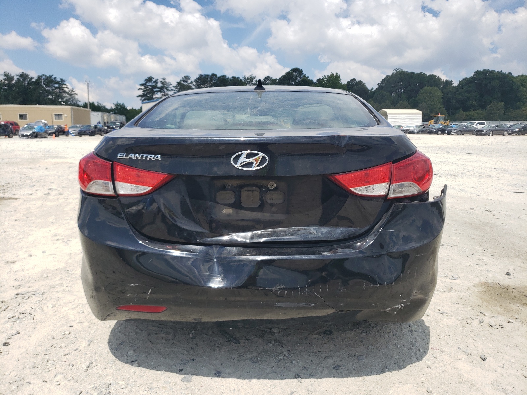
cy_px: 198
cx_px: 264
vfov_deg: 53.1
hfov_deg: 67.3
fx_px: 396
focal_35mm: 26
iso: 50
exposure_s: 1/3333
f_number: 1.5
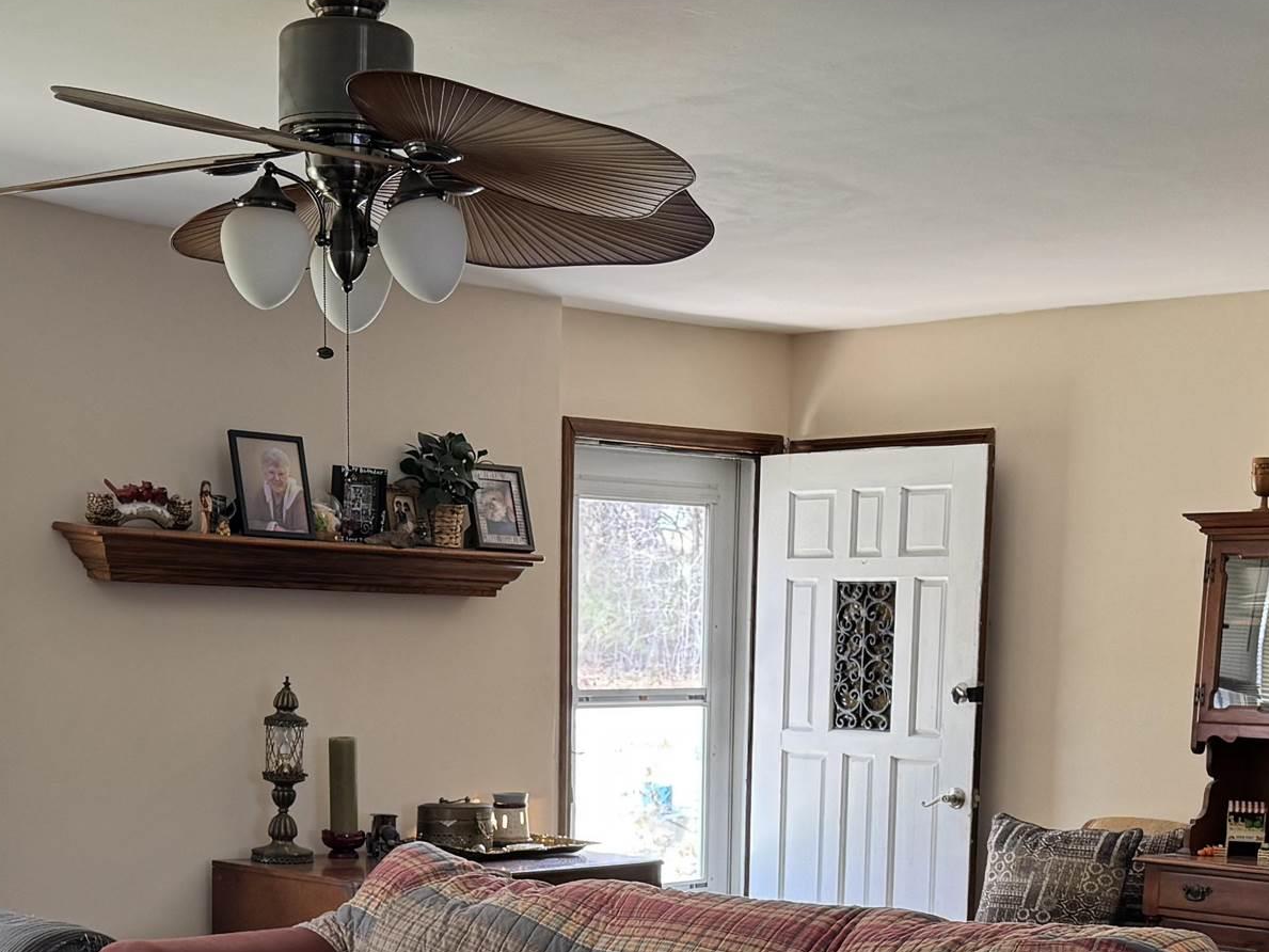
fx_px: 2273
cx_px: 589
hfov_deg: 31.2
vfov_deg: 22.6
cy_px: 975
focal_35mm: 62
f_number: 1.78
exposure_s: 1/60
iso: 100
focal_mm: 6.76
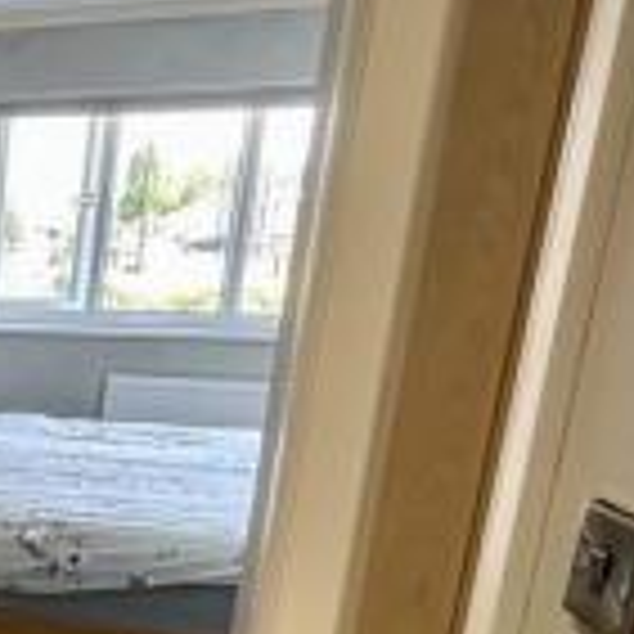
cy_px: 474
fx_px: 1057
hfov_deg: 22.8
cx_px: -443
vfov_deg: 32.8
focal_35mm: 51
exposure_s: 1/100
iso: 200
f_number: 2.2
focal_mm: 2.22
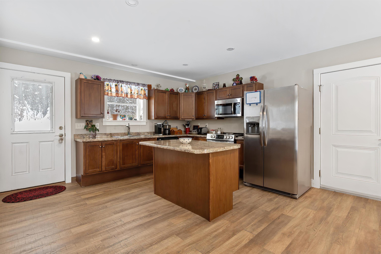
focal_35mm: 17
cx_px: 190
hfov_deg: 93.3
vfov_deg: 70.4
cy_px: 127
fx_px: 180
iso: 500
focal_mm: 11.5
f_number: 9
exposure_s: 1/4
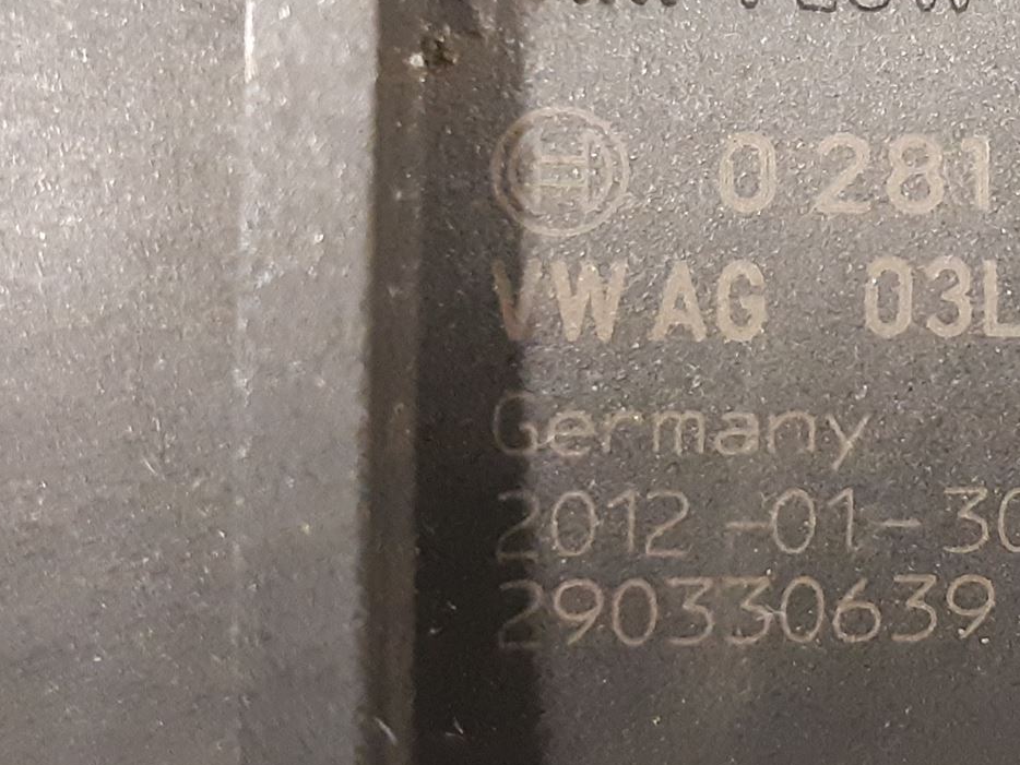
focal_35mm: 57
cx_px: 996
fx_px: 1680
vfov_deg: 25.5
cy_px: 239
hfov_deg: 31.5
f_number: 1.7
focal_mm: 3.93
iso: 500
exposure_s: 1/25
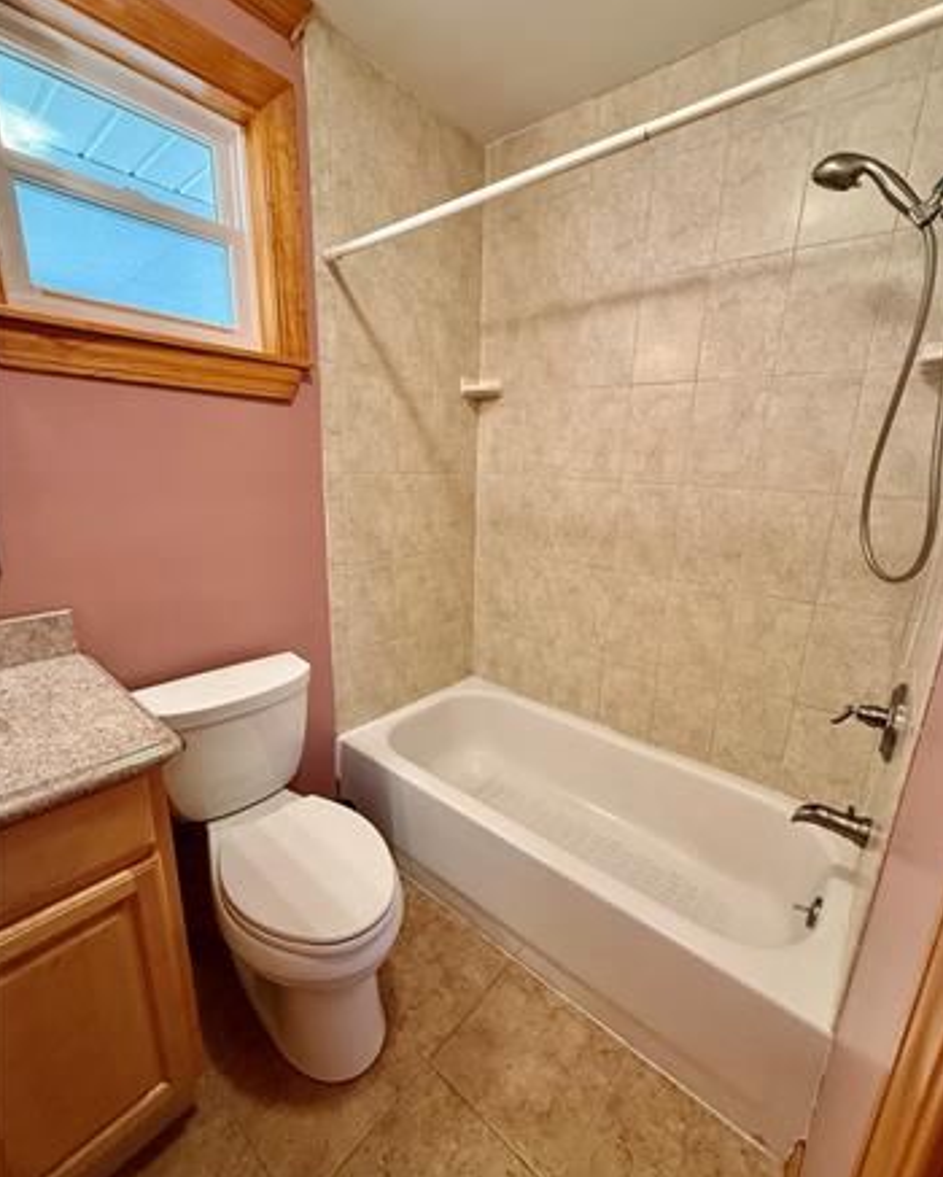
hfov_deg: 84.1
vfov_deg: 96.8
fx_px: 523
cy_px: 601
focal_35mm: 15
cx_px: 472
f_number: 2.2
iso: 250
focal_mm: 2.22
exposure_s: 1/60
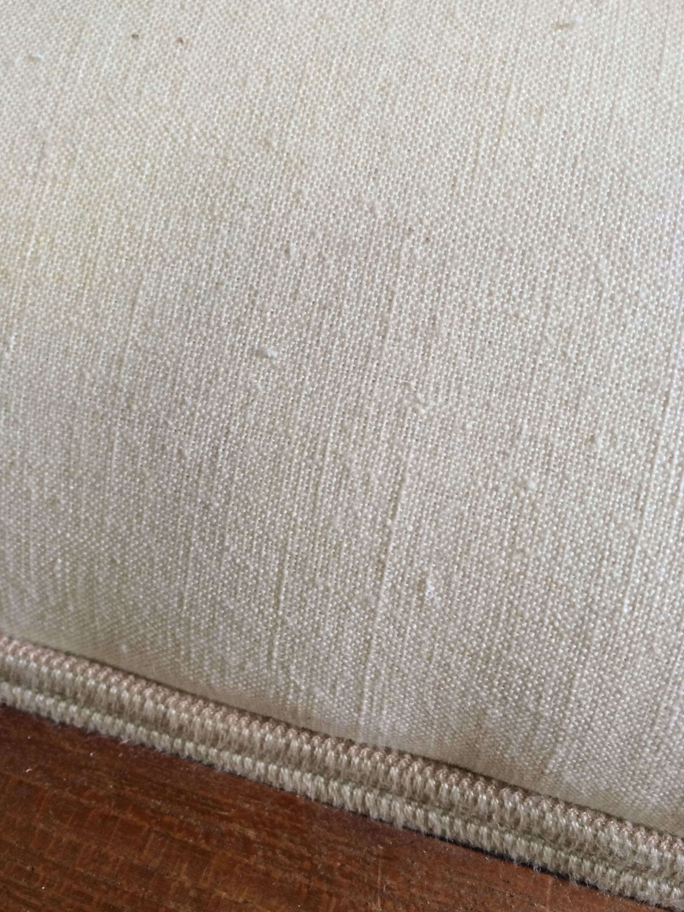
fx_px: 790
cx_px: 343
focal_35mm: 30
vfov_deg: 60.0
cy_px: 452
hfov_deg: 46.8
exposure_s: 1/33
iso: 50
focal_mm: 4.15
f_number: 2.2
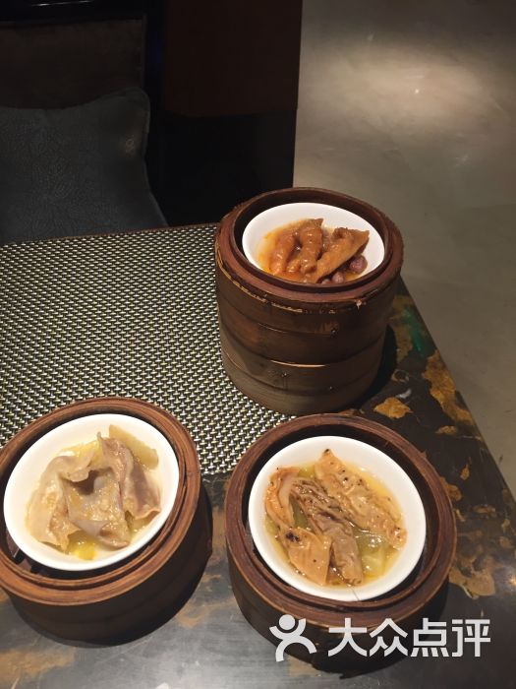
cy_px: 344
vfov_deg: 61.7
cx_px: 258
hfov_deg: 48.2
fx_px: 576
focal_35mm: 29
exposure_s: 1/33
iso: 50
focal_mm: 4.15
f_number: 2.2
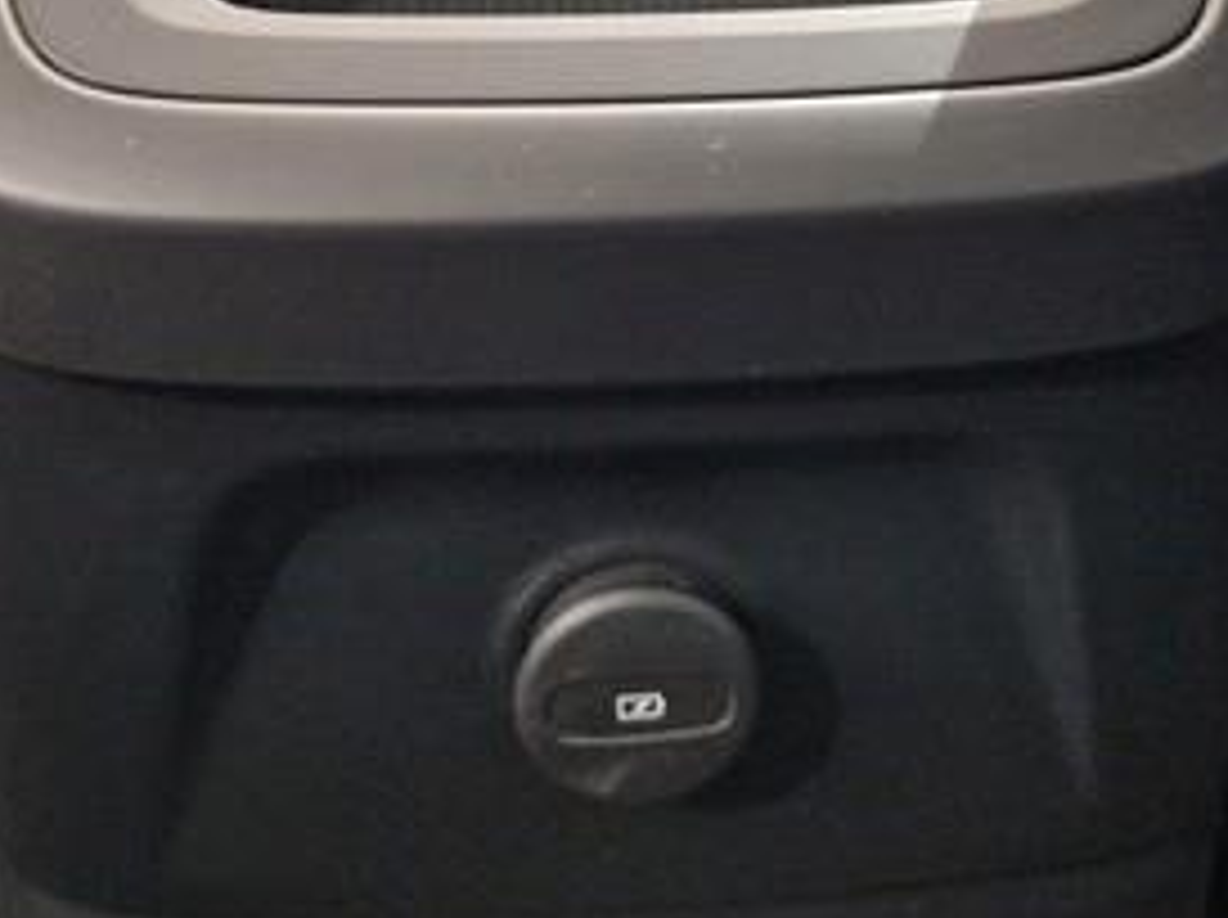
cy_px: 180
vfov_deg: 26.5
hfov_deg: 35.5
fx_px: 1913
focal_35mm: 54
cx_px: 702
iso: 1250
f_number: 1.8
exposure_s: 1/25
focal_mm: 5.4
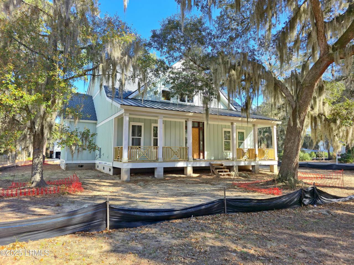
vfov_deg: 58.9
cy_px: 132
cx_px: 177
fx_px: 235
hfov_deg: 73.9
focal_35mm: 23
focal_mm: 6.3
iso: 12
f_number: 1.7
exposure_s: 1/203
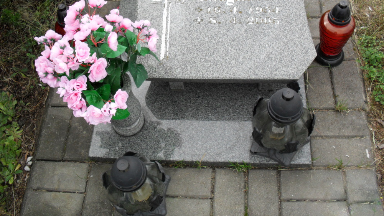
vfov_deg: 30.3
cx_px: 191
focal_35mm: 39
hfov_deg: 51.6
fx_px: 397
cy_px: 80
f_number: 3.2
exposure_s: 1/350
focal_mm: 6.3
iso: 100
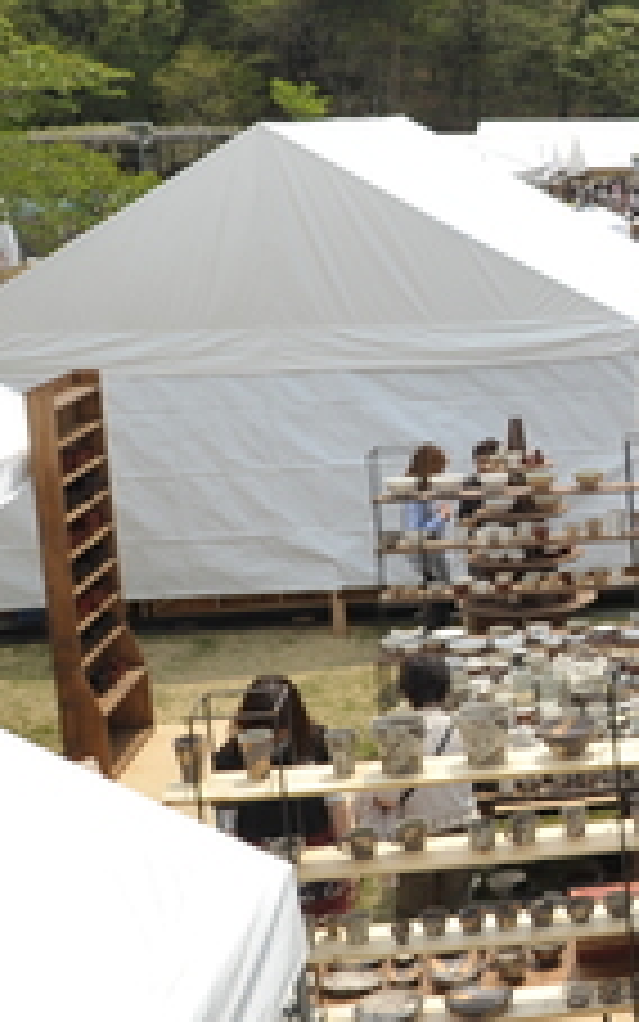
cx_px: 1026
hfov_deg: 18.3
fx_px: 1699
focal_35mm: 61
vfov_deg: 33.5
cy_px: 482
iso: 200
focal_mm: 17
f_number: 8
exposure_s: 1/800
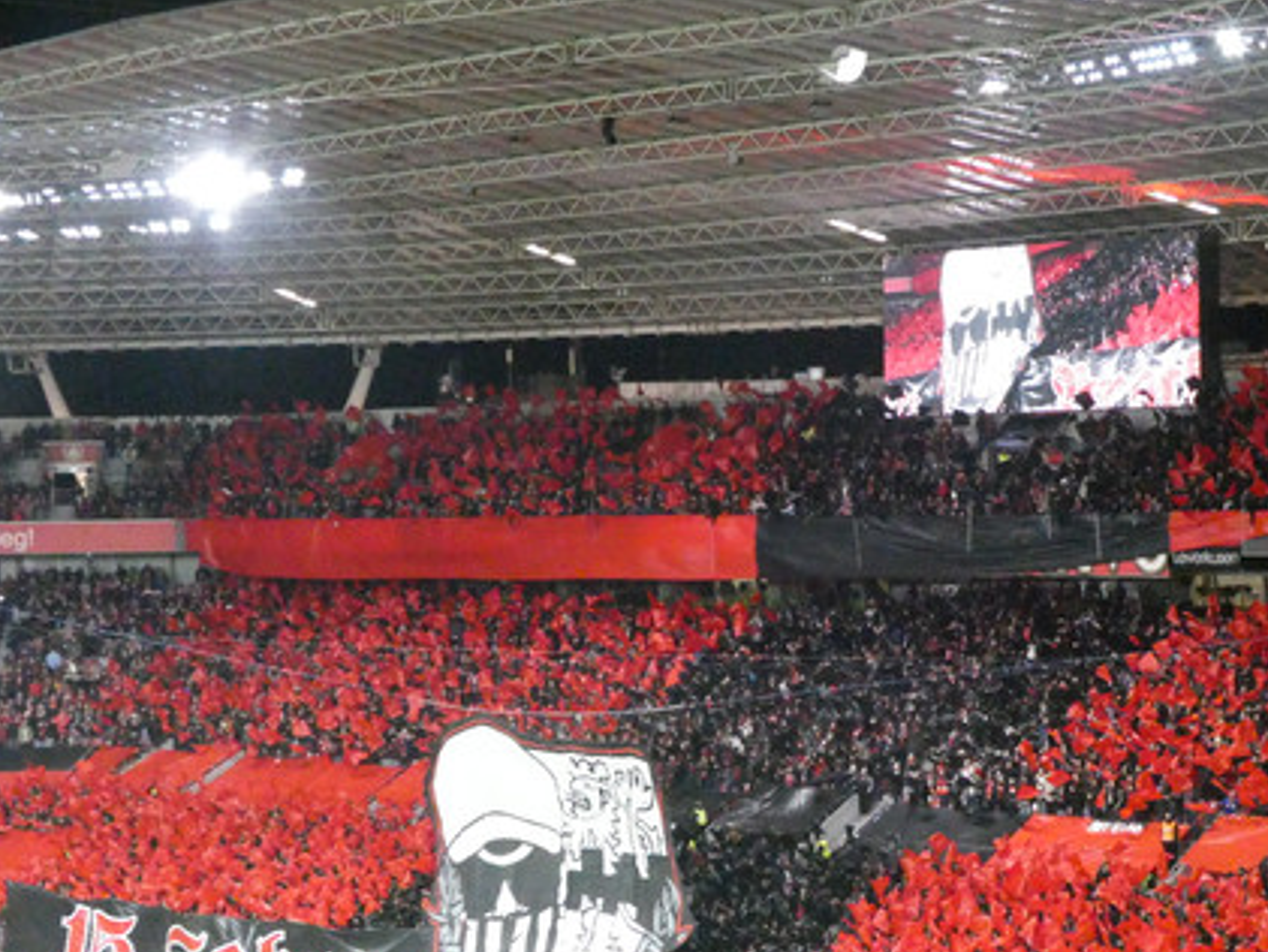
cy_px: 612
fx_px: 2785
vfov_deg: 19.4
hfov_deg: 25.4
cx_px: 913
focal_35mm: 76
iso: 2000
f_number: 4.1
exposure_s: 1/125
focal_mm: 9
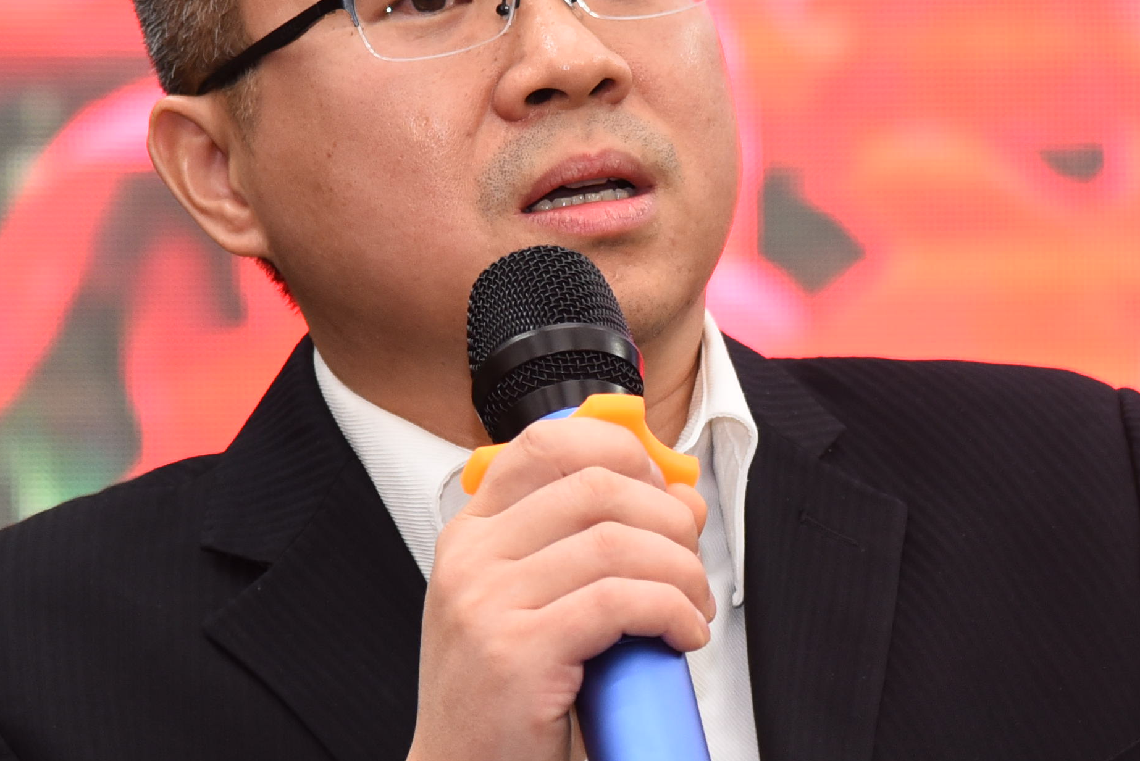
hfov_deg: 5.3
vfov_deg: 3.5
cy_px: 473
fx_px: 12388
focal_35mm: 391
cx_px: 916
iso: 1000
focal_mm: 120
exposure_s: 1/200
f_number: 4
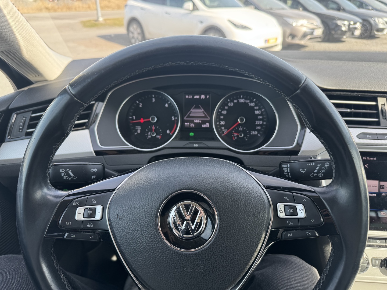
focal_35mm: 24
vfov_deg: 56.8
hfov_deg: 71.6
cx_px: 194
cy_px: 145
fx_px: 268
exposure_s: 1/255
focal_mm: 6.76
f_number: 1.78
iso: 64
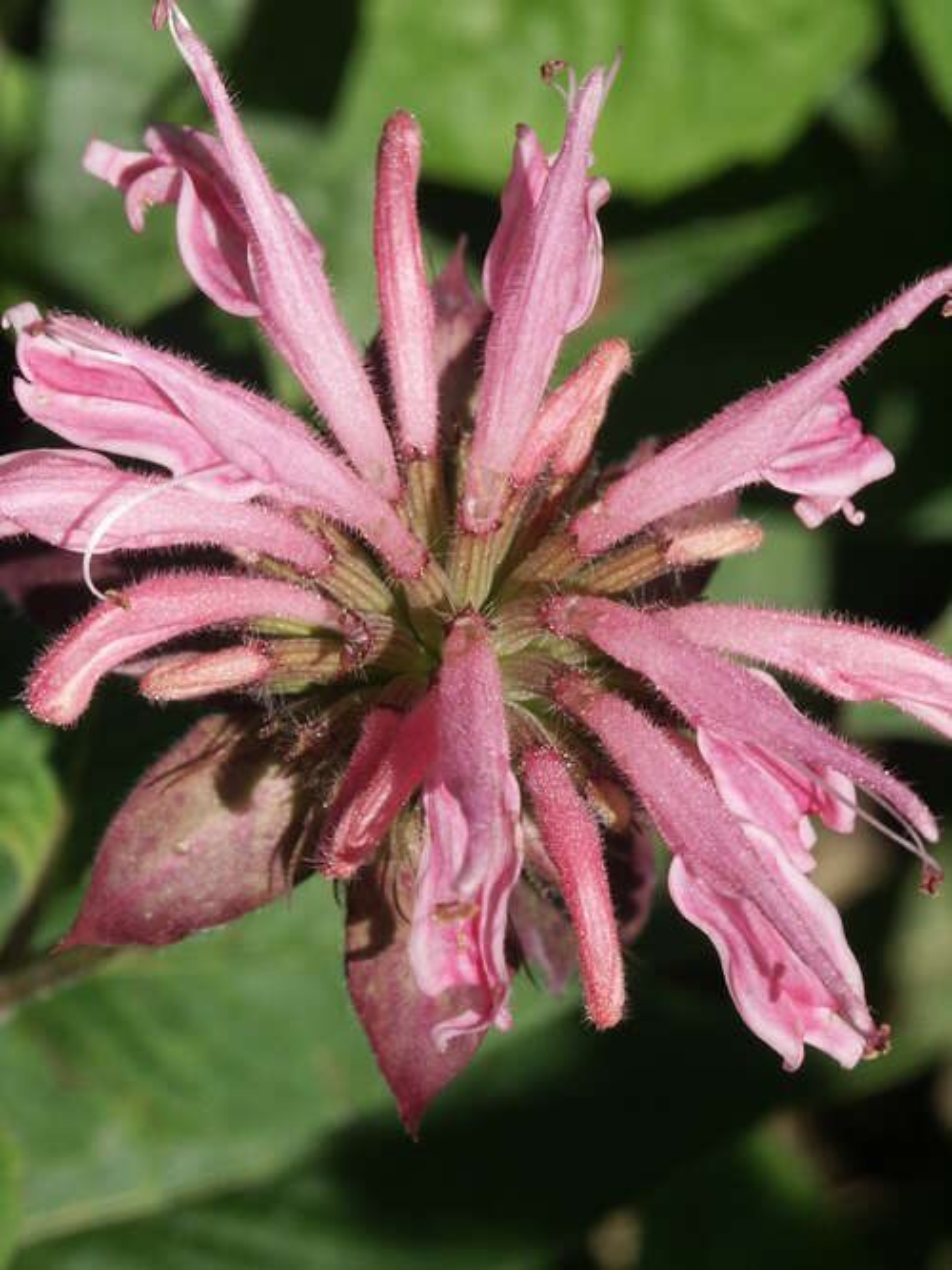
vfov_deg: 9.9
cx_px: 476
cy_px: 635
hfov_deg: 7.4
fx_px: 7336
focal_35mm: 200
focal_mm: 50.69
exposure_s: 1/250
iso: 100
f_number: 9.5
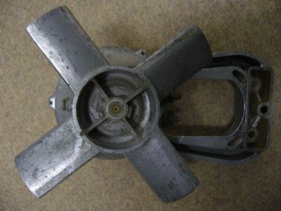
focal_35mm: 35
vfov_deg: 40.7
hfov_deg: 52.6
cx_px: 140
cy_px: 106
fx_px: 284
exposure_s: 1/8
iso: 200
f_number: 2.8
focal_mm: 5.8
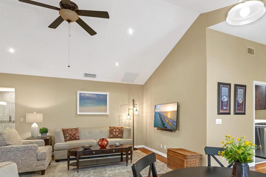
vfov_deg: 56.3
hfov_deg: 78.4
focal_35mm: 22
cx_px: 145
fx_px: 163
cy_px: 115
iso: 400
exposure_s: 1/2.5
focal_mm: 16
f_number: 8
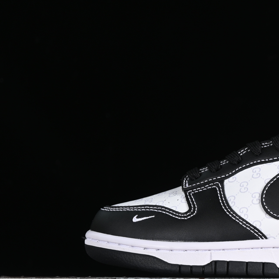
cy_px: 154
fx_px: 1267
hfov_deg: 12.4
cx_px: 290
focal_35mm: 139
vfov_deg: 12.6
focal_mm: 50
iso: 160
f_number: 6.3
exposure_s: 1/60
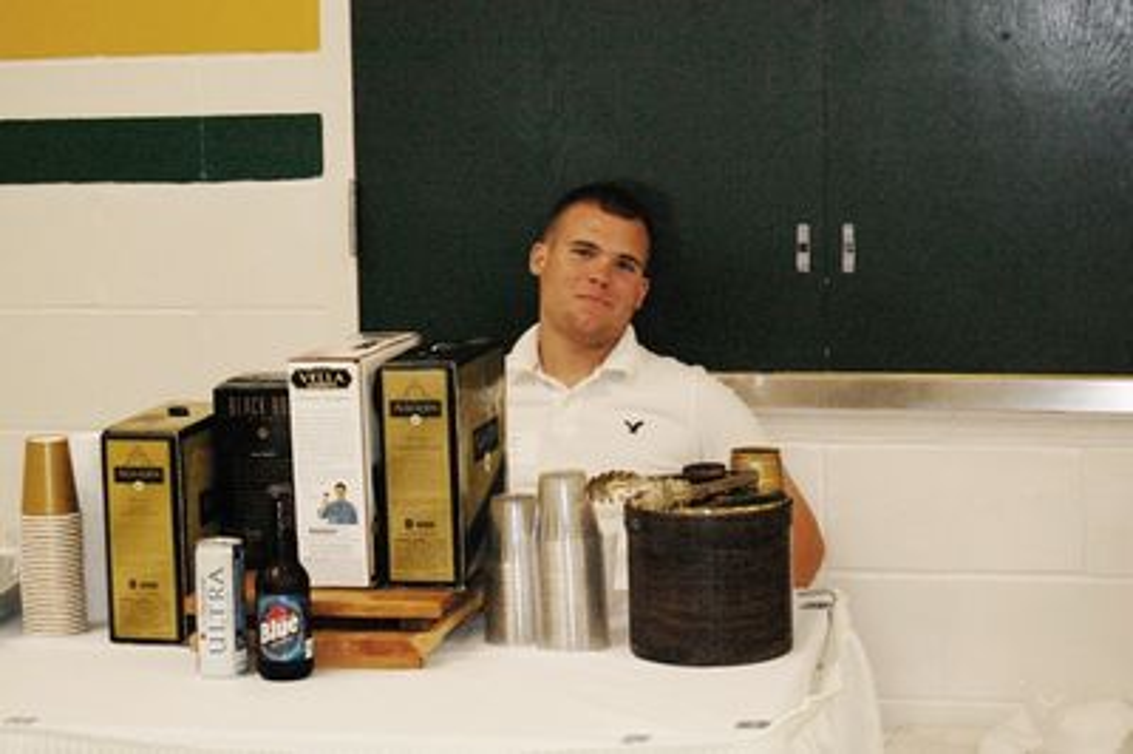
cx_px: 566
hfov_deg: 24.6
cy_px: 377
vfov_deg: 16.5
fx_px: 2594
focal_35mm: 82
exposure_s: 1/160
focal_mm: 55
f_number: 5.6
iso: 1600
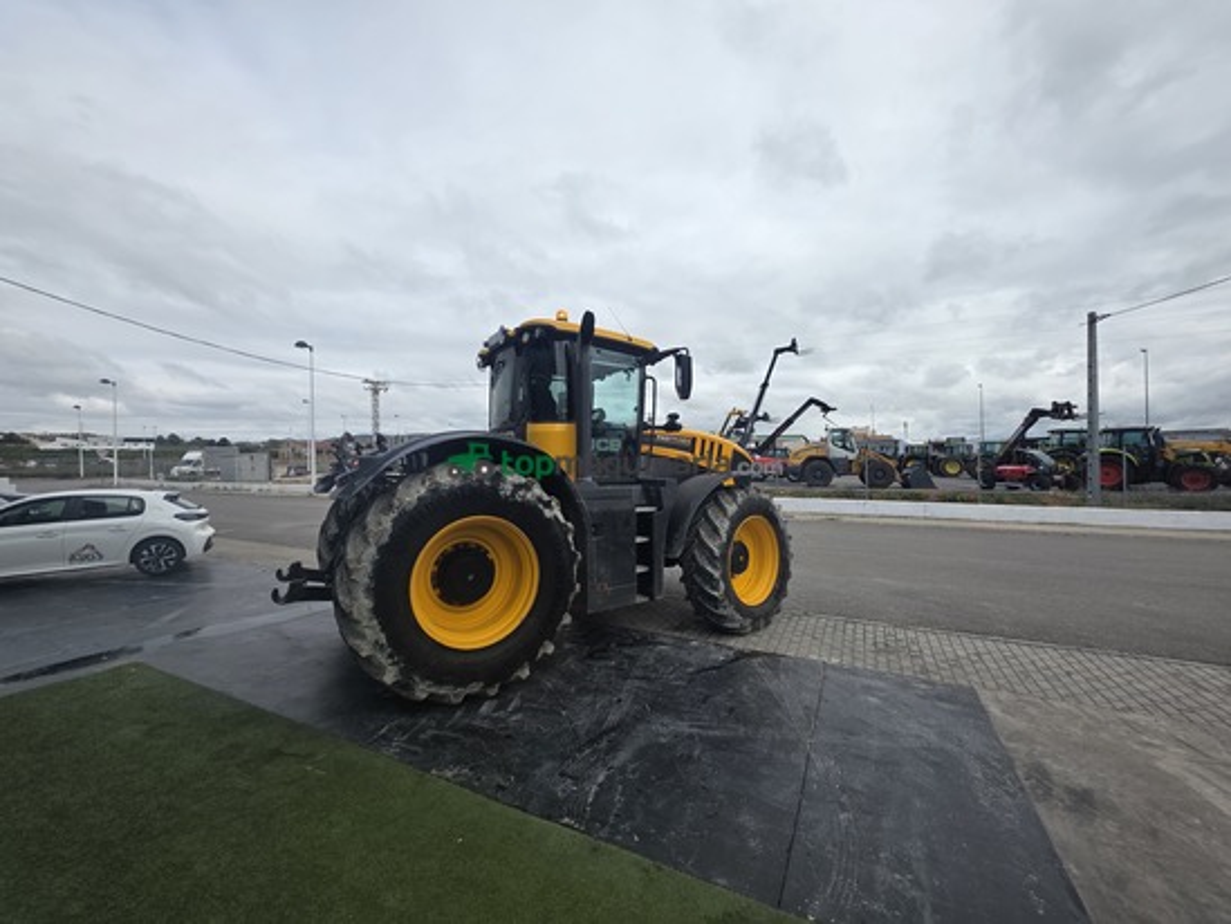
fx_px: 462
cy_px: 462
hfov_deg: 106.2
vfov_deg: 89.9
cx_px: 616
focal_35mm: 13
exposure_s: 1/1789
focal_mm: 2.2
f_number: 1.9
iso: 40
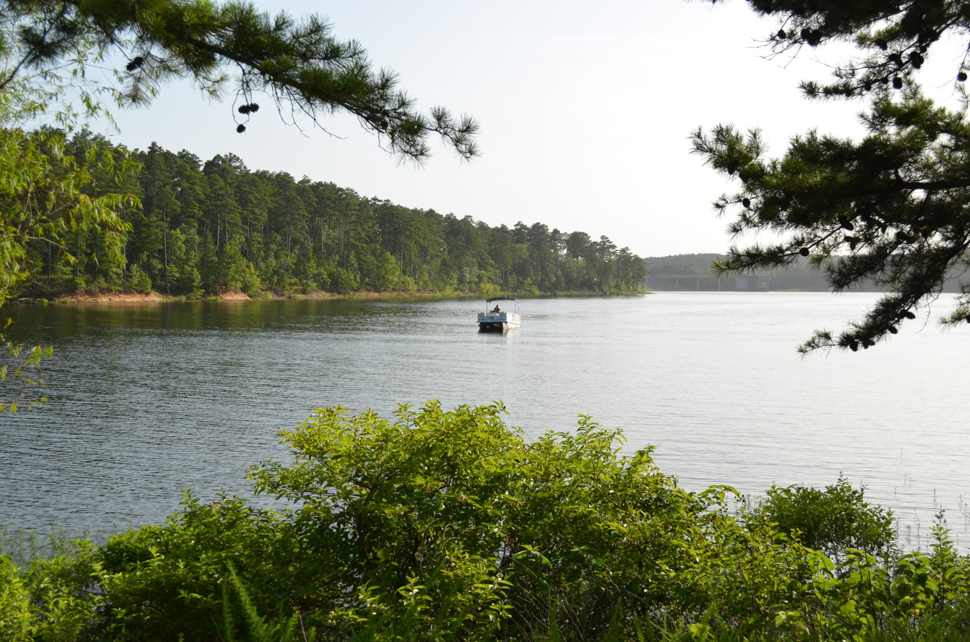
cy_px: 321
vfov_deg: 31.7
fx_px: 1129
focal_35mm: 42
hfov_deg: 46.5
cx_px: 485
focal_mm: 28
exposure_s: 1/250
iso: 100
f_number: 8
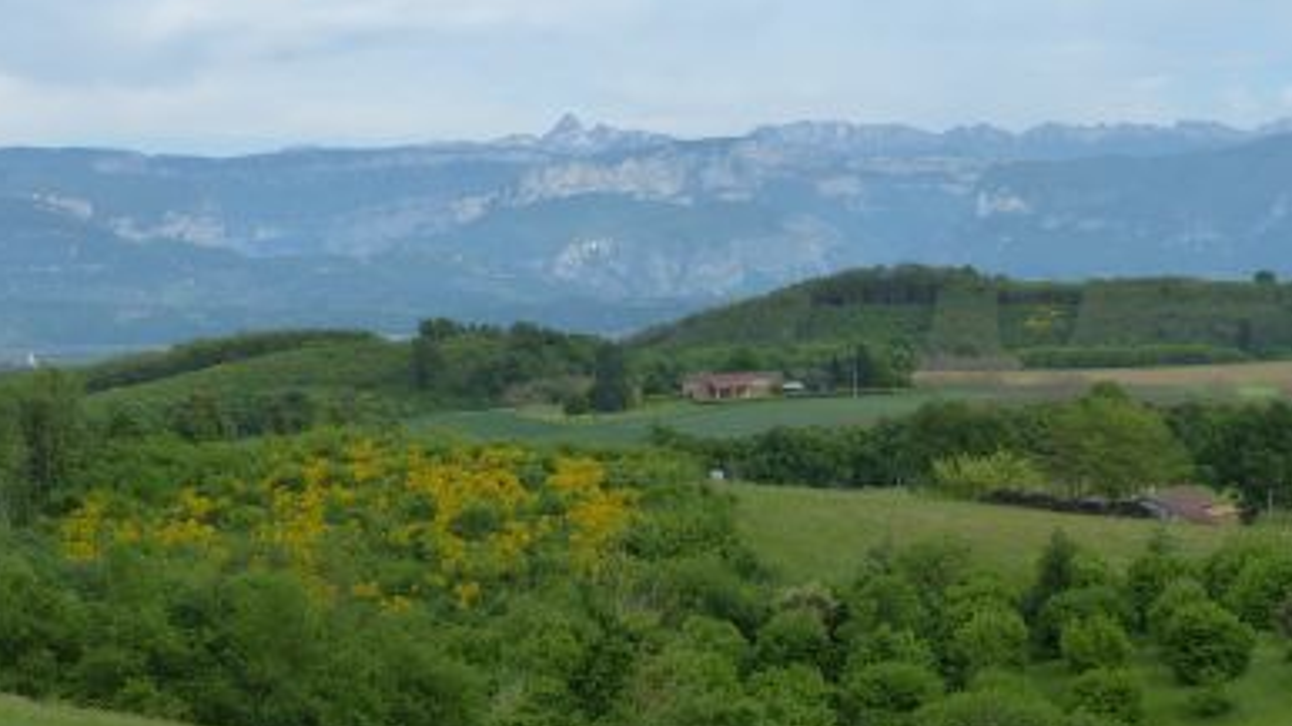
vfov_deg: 13.6
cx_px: 549
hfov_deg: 23.9
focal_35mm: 89
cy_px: 303
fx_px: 3049
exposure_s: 1/1000
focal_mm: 11.4
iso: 160
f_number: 4
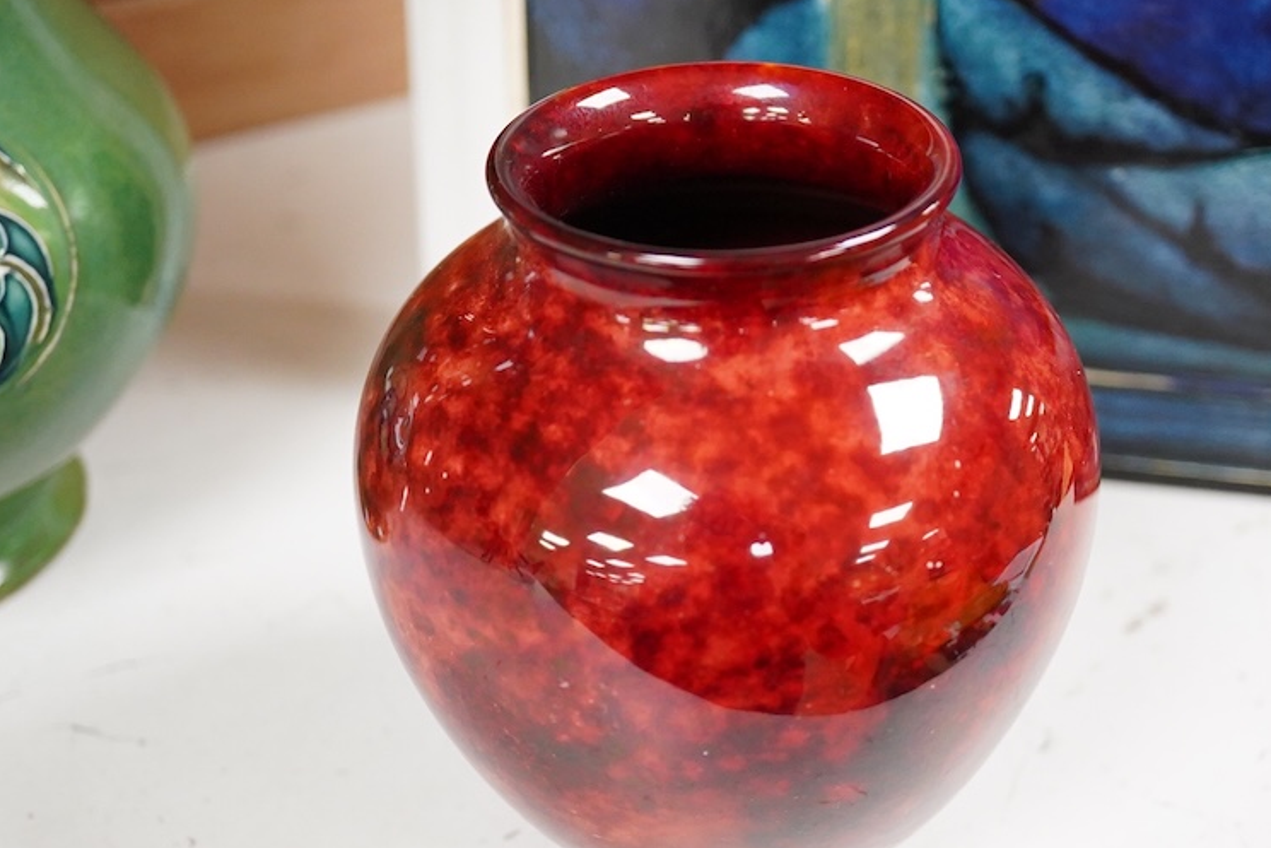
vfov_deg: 20.0
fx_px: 2401
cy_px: 438
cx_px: 780
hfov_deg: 29.6
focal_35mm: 68
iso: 3200
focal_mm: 30
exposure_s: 1/250
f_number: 5.6
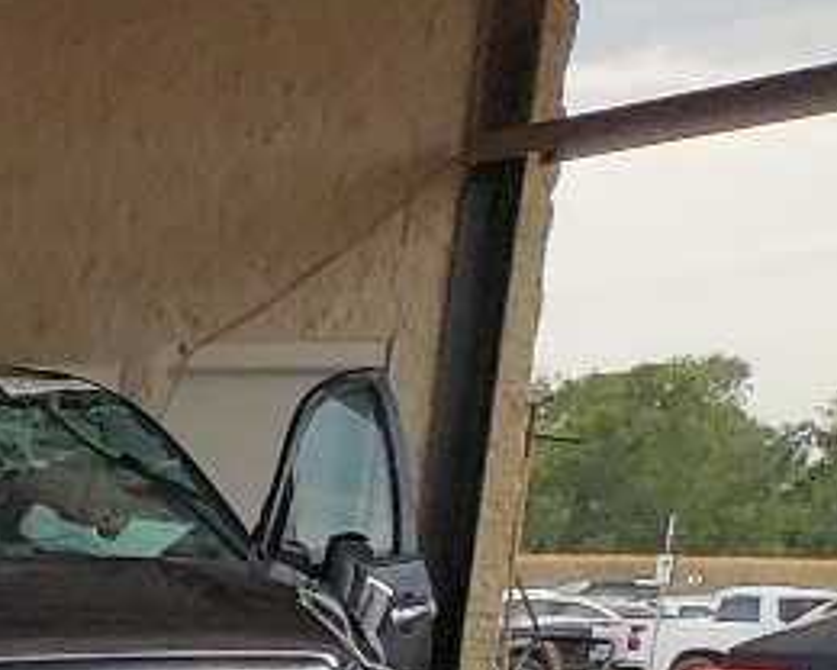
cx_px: -1661
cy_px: 1591
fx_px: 3864
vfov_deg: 9.0
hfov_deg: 9.6
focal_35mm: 156
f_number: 1.5
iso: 50
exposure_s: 1/769
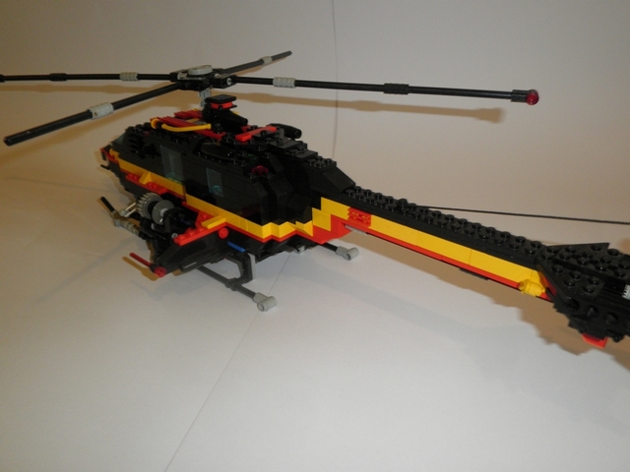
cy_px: 236
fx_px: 473
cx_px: 315
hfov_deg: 67.3
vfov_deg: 53.1
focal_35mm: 26
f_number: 2.8
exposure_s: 1/30
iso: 100
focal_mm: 4.7
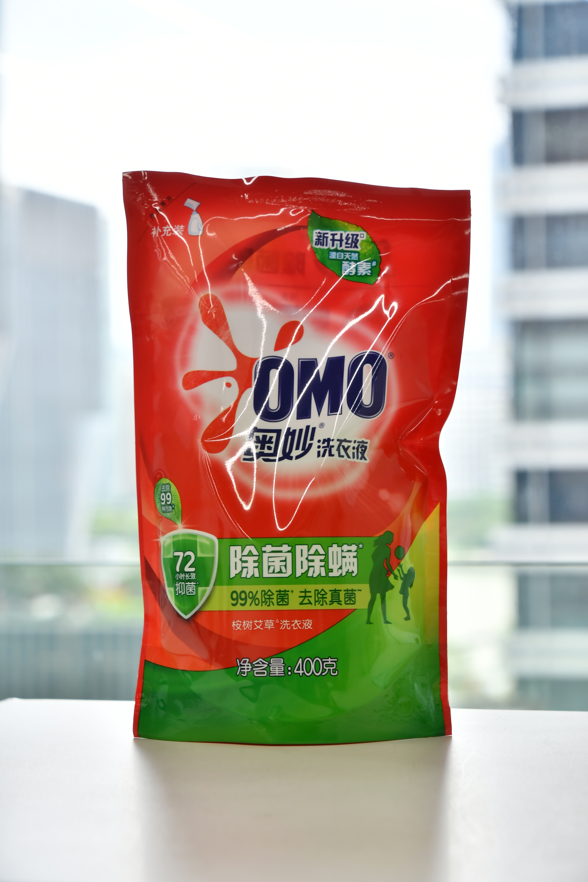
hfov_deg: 14.0
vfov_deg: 20.9
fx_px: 2389
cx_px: 294
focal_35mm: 98
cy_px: 441
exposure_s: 1/100
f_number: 8
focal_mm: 65
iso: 320
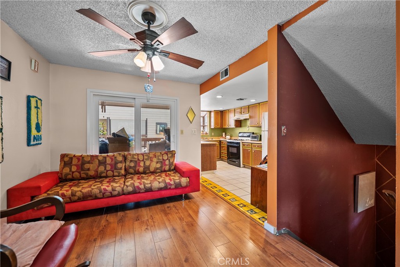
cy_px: 134
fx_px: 156
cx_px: 200
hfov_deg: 104.2
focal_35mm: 14
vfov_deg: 81.2
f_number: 4
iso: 250
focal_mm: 14
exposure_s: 1/4
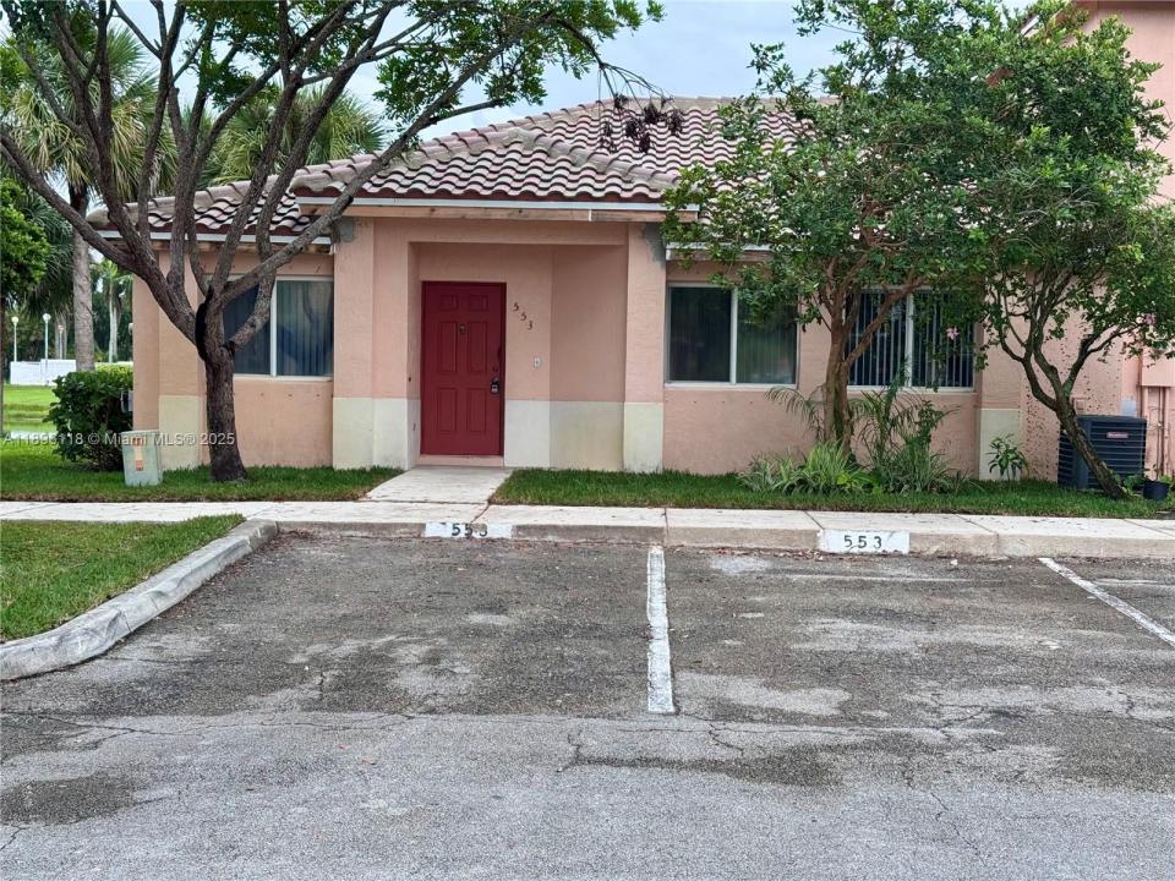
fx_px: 1629
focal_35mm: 48
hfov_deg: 39.7
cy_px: 440
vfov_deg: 30.3
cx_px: 588
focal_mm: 6.76
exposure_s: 1/651
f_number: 1.78
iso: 64
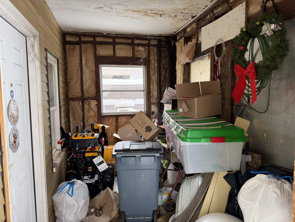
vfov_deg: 56.8
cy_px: 111
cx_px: 148
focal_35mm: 24
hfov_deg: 71.6
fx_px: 205
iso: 200
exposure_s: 1/116
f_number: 1.78
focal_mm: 6.76
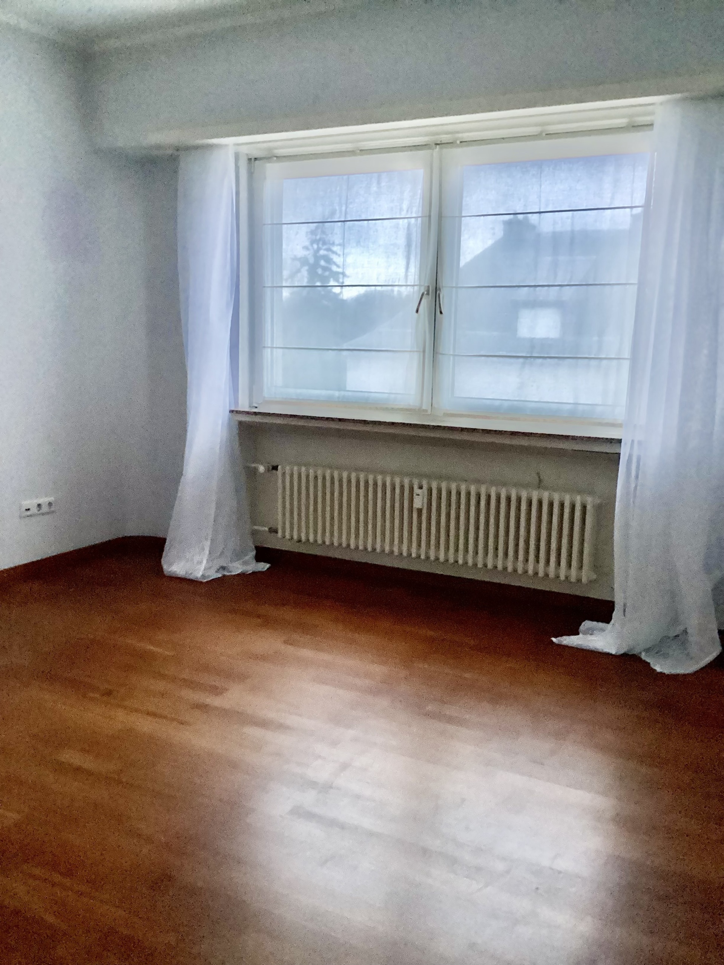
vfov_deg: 58.4
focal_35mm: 31
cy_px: 482
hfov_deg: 45.4
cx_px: 362
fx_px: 864
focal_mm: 3.3
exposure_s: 1/25
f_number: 2.4
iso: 500
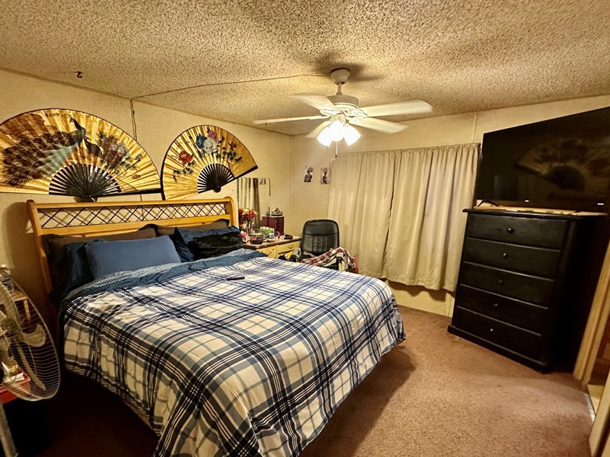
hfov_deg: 91.0
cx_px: 292
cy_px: 261
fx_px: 300
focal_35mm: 17
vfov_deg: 74.3
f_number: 2.2
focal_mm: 2.22
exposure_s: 1/60
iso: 640
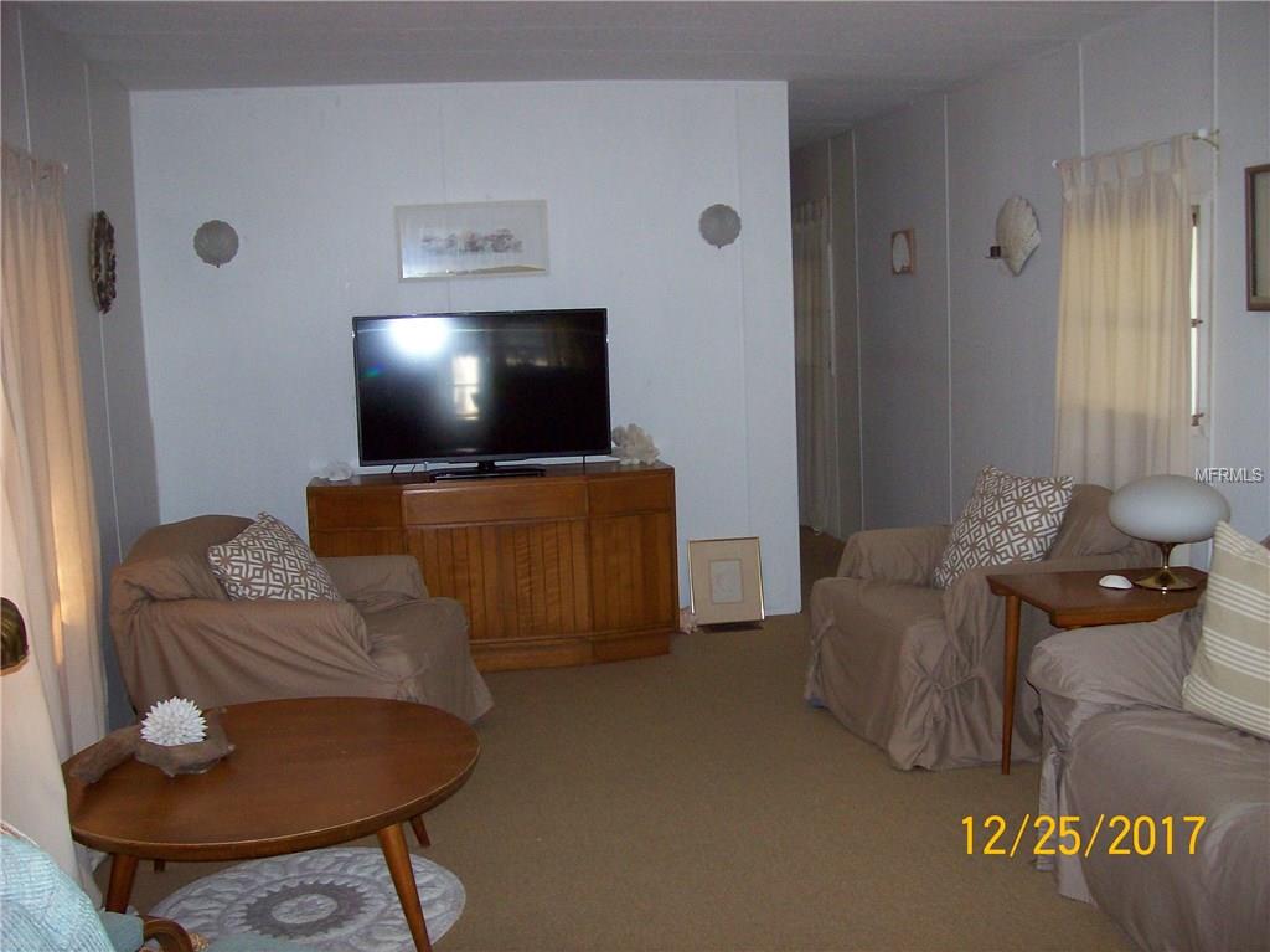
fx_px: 1320
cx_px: 635
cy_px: 476
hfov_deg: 51.4
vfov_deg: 39.6
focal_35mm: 36
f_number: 2.7
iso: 140
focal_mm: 6
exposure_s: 1/64
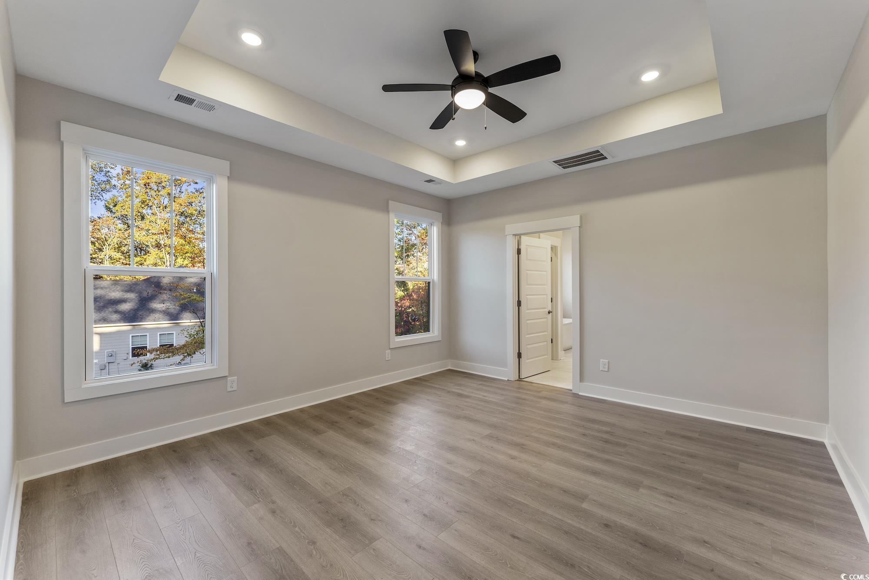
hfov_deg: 104.3
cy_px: 290
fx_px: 338
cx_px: 434
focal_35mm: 14
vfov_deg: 81.2
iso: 400
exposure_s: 1/5
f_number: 6.3
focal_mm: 14
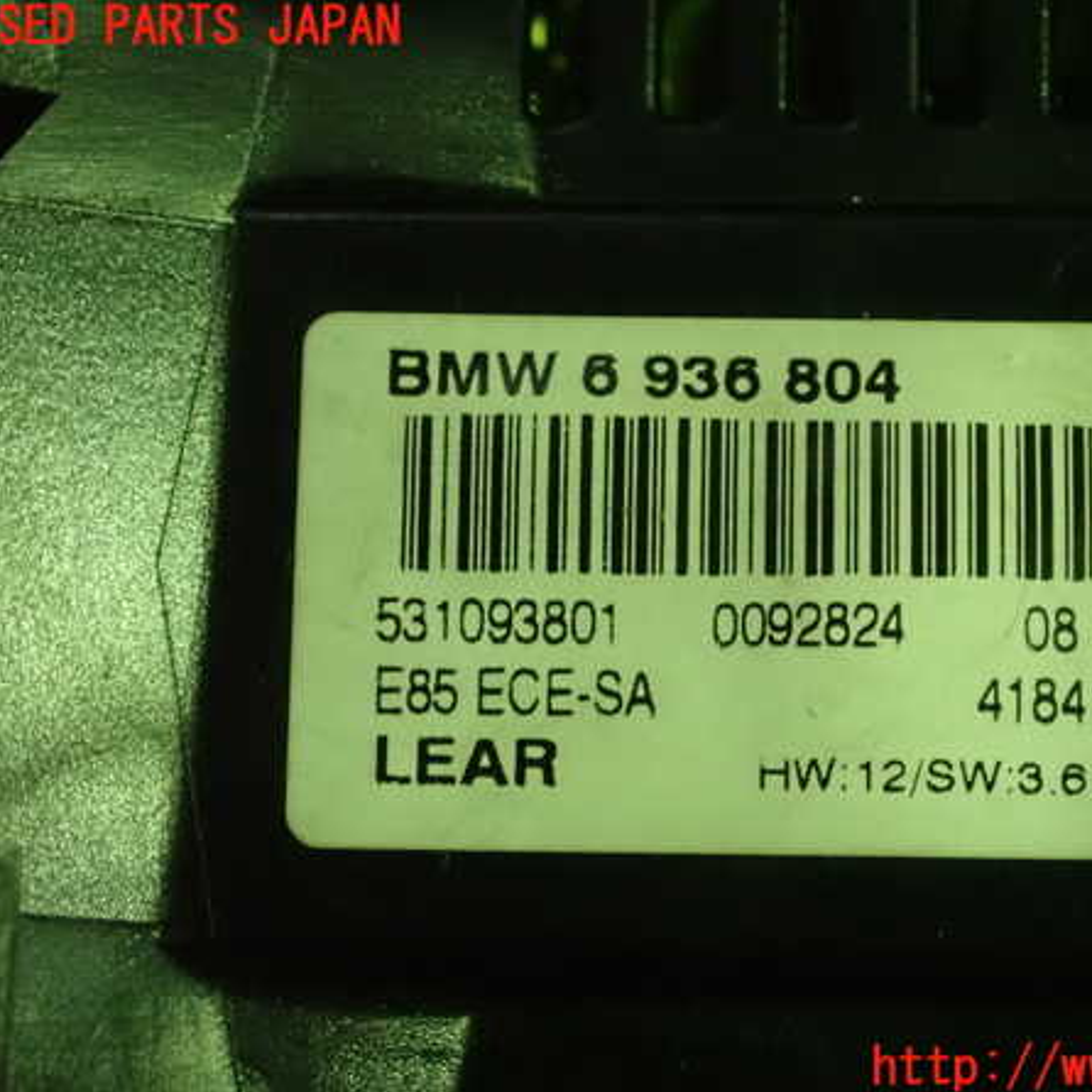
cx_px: 690
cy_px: 548
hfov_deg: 14.6
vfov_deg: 14.7
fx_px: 4247
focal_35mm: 119
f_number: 4.9
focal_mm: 18
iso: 1600
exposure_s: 1/50
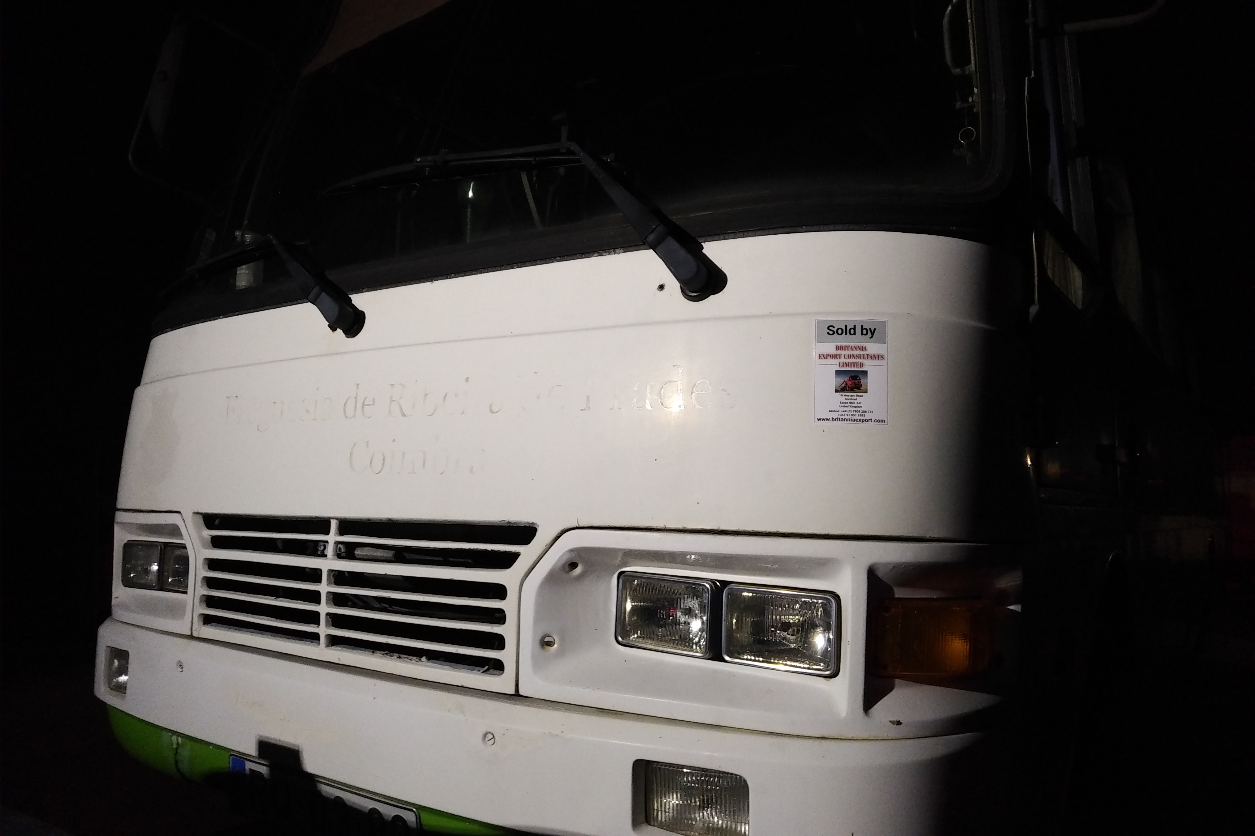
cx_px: 628
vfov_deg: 51.3
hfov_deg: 71.5
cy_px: 418
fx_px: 871
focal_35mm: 25
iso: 759
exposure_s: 1/17
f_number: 2
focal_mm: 4.52
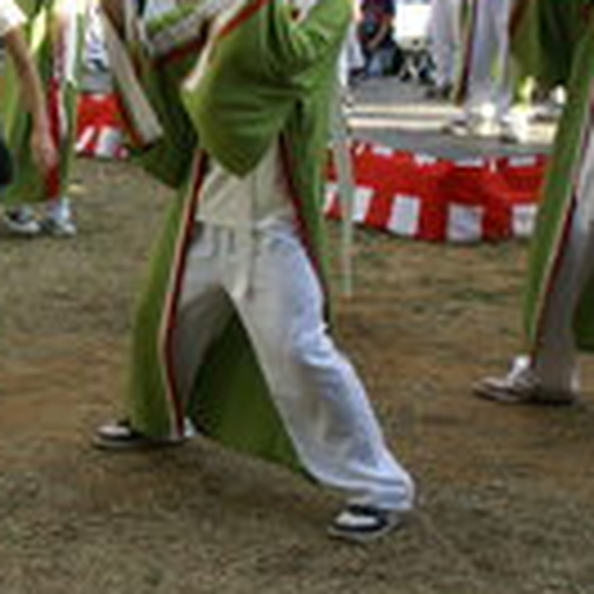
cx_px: -104
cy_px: 65
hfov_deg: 17.8
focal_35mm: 93
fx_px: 1806
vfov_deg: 18.4
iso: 100
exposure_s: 1/125
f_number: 5.6
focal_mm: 24
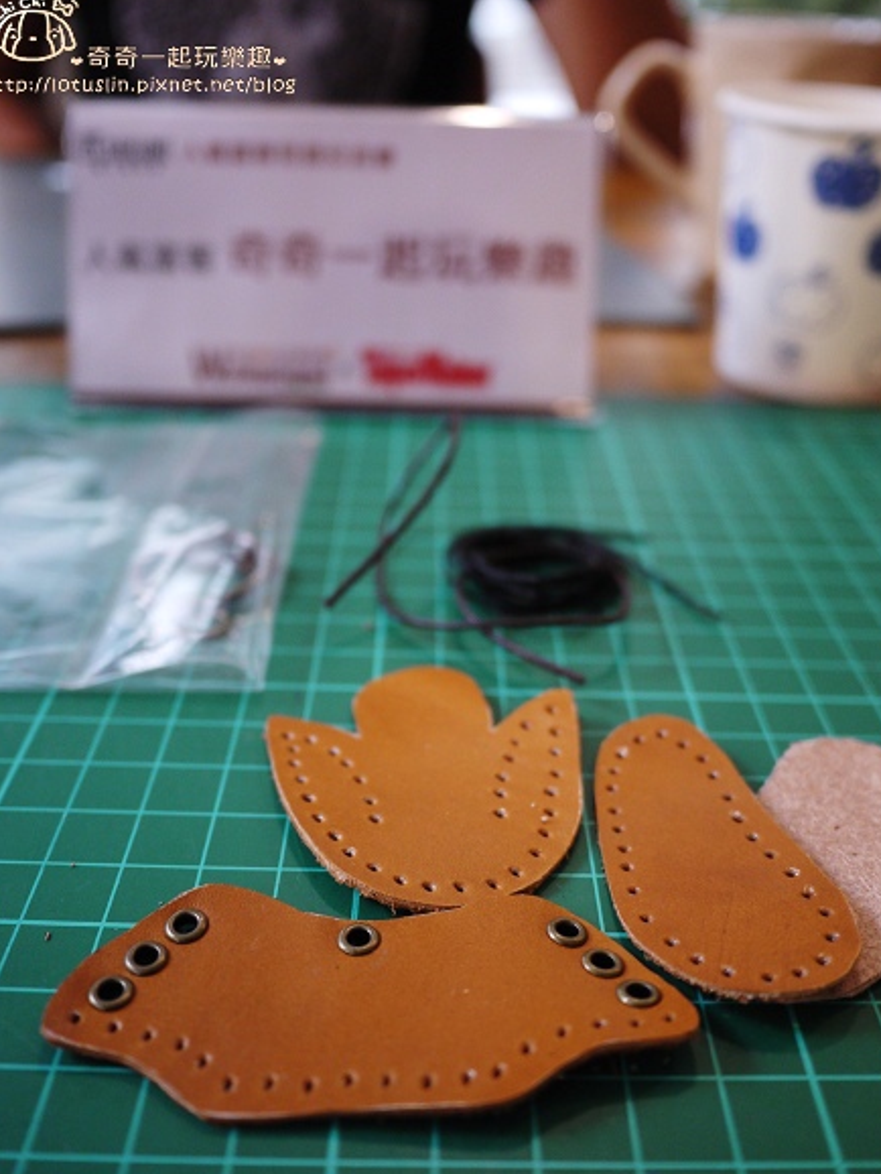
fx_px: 1051
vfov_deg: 58.3
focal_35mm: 31
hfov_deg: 45.5
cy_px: 628
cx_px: 453
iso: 320
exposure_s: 1/60
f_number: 2.5
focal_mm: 14
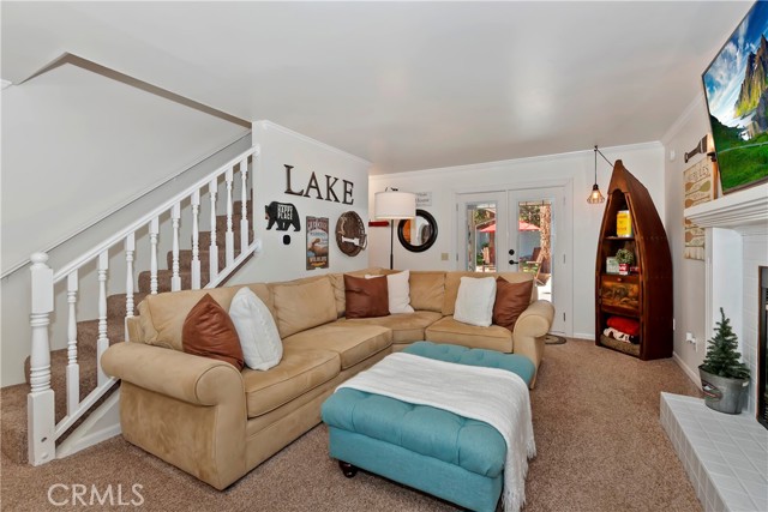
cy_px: 256
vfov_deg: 77.4
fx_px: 320
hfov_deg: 100.4
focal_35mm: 15
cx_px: 384
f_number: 8
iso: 400
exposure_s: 1/30
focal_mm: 10
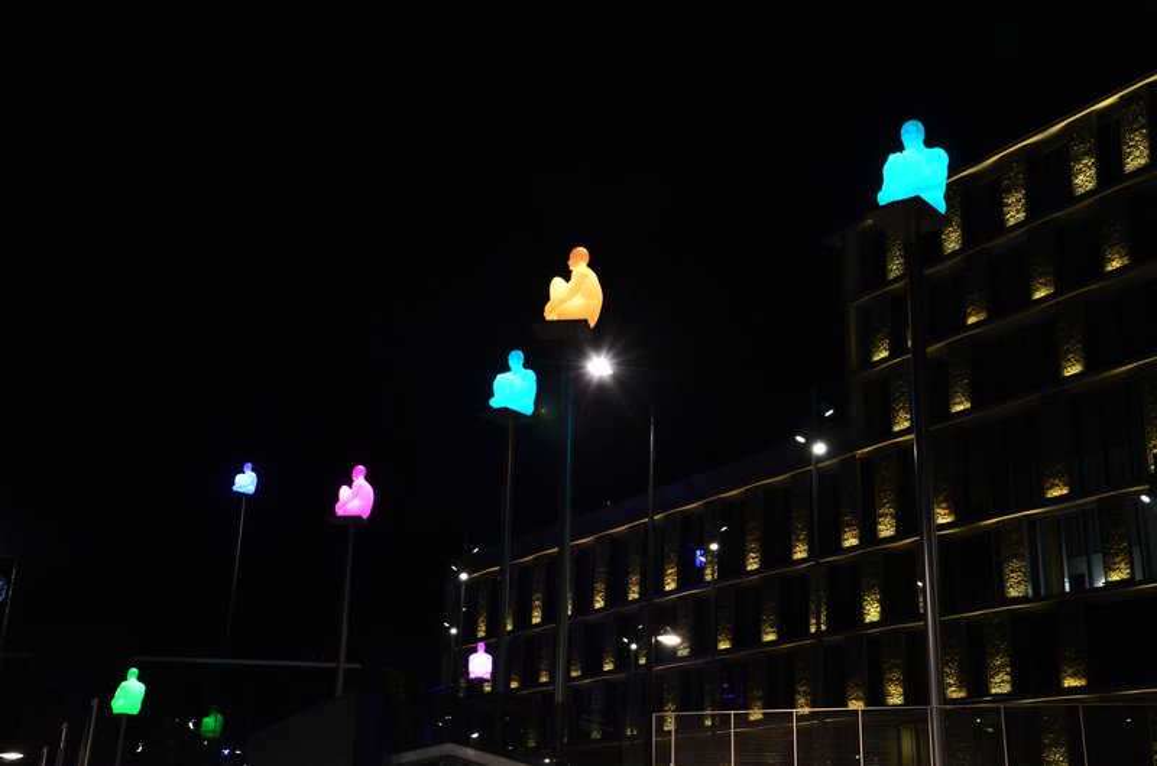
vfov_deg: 28.0
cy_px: 383
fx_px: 1540
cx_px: 578
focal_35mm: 48
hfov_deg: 41.2
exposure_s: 1/20
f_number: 6.3
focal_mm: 32
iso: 1000
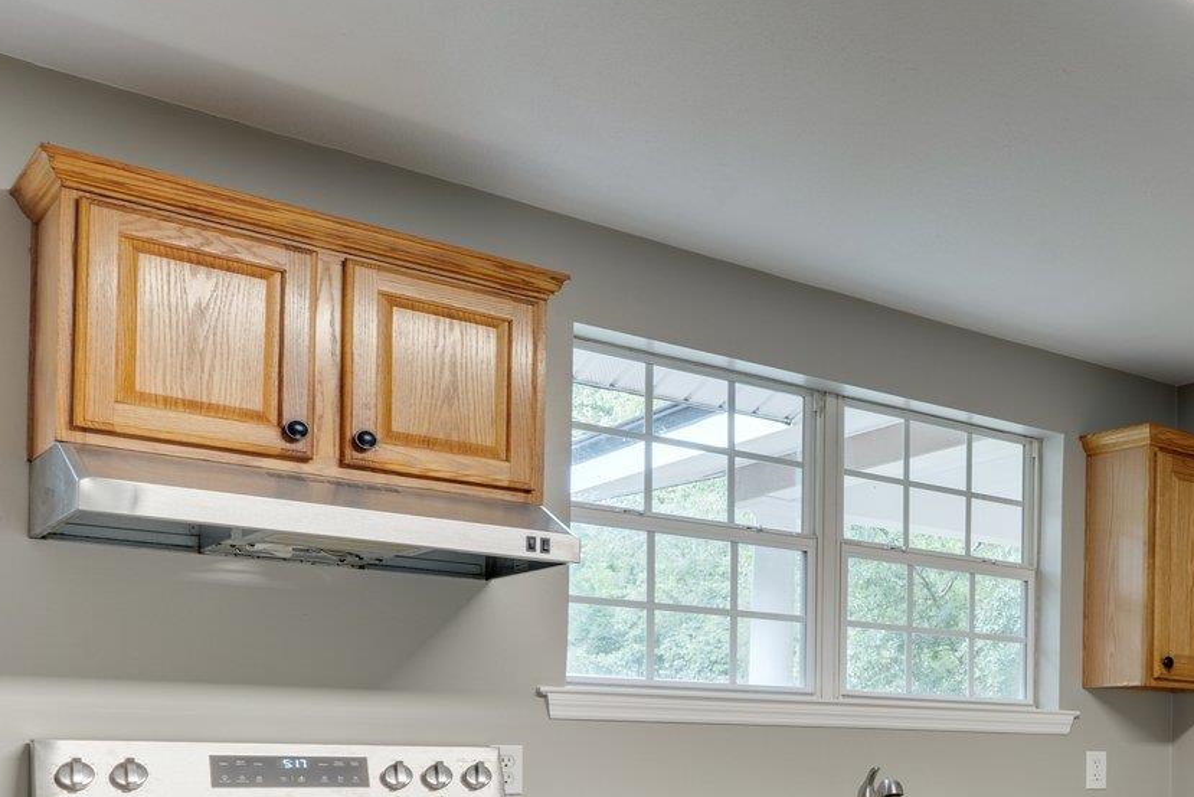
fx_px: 1393
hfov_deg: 35.7
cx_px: 1452
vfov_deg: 30.2
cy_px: 756
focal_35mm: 42
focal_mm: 17
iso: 100
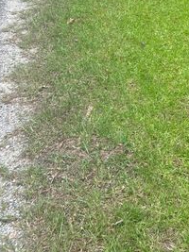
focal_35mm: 65
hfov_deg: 21.1
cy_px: -6
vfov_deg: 27.9
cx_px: 223
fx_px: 474
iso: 50
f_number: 1.5
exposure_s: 1/1058
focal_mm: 5.7
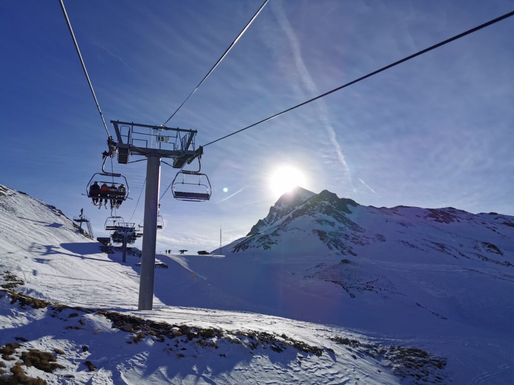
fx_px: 401
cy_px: 192
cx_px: 257
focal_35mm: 27
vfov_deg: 51.4
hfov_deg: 65.3
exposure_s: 1/16129
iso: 50
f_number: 1.6
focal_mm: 5.56
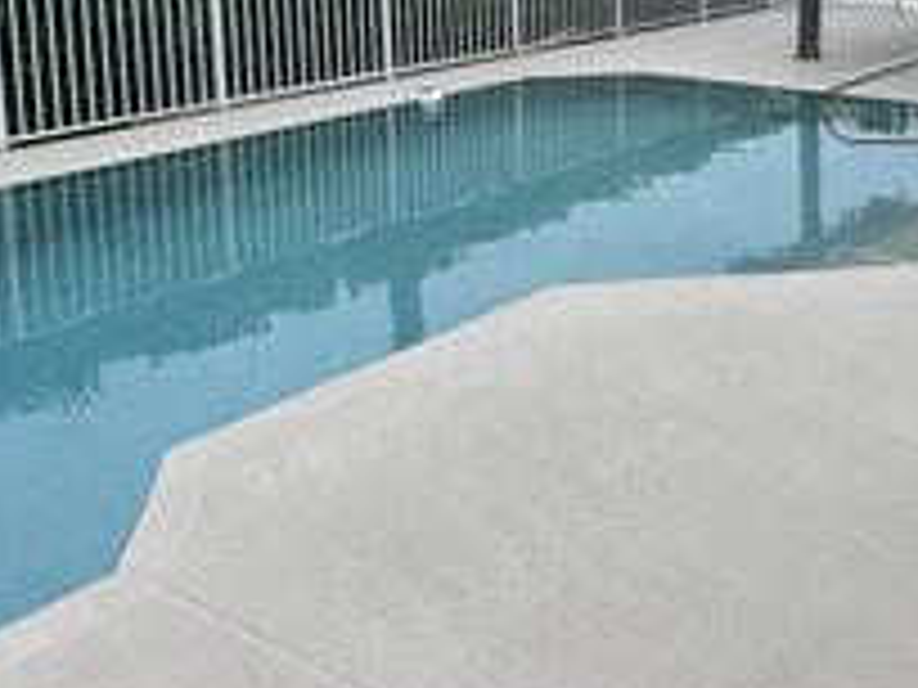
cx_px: 639
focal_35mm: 47
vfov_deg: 29.5
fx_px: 1246
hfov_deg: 39.8
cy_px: 54
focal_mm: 6.86
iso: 80
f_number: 1.78
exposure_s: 1/6211
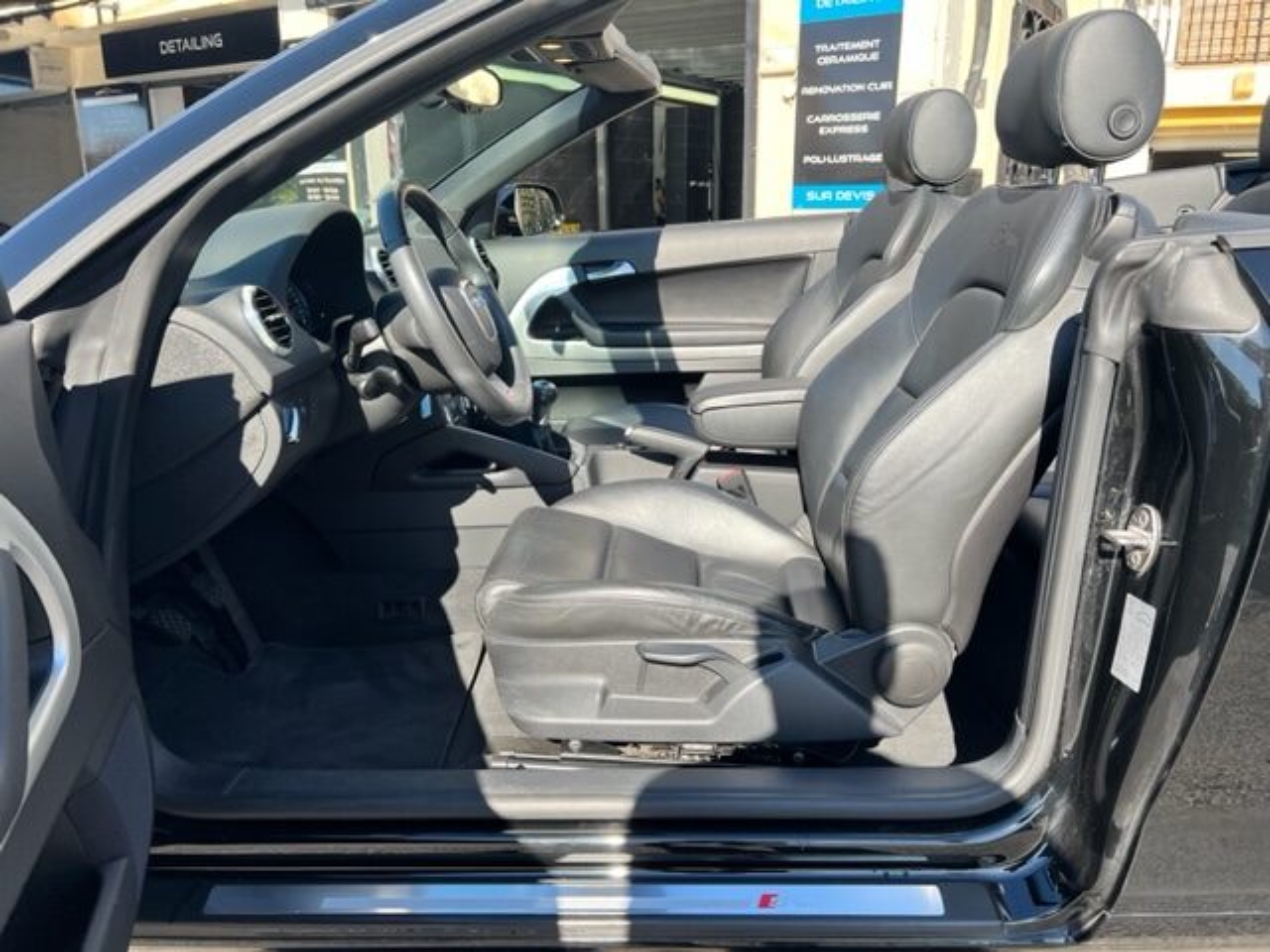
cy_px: 476
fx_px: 954
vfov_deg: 53.1
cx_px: 635
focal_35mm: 26
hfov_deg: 67.3
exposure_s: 1/853
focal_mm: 5.7
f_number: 1.5
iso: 50
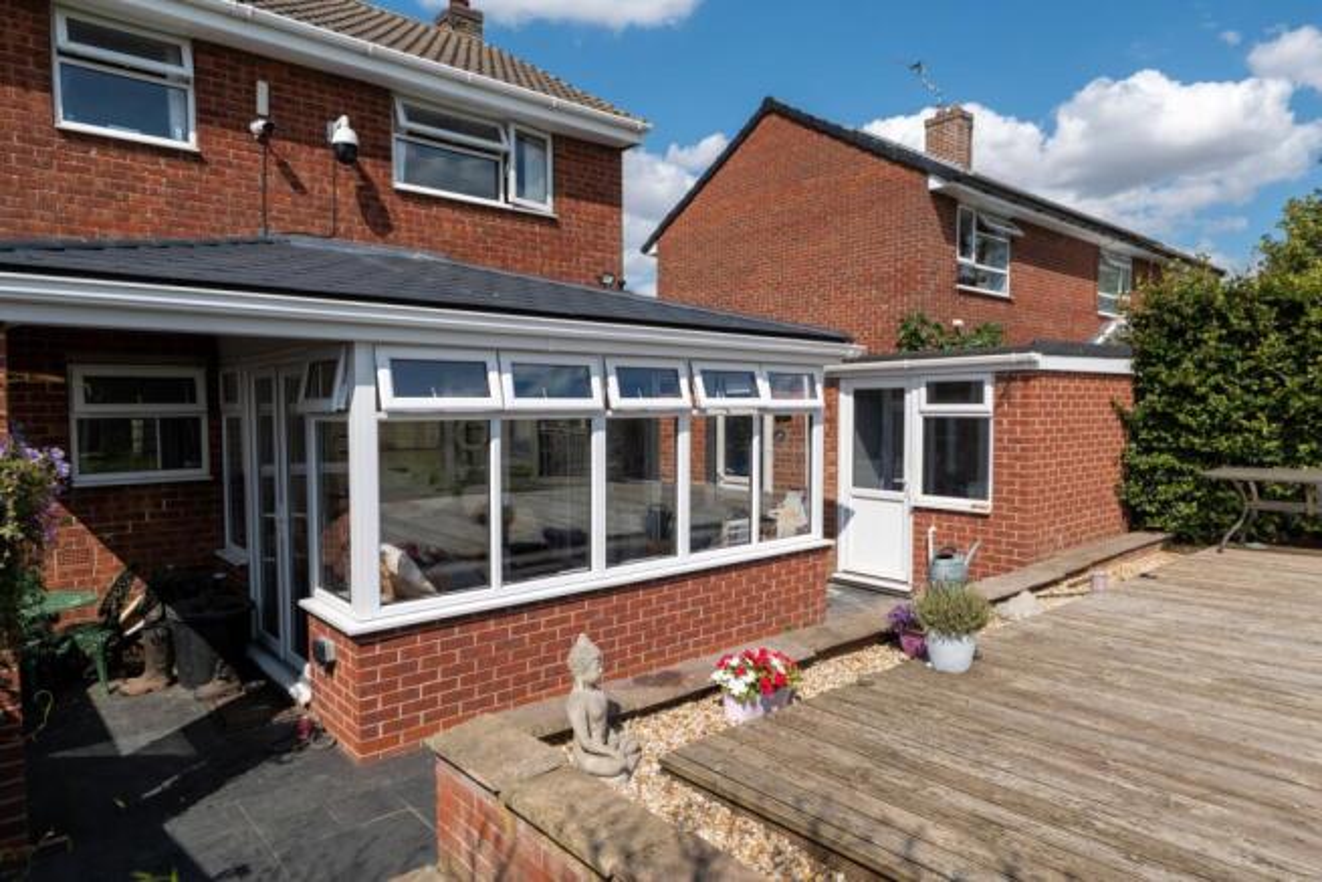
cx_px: 661
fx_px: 808
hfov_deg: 78.6
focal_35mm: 22
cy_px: 441
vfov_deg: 57.3
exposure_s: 1/1000
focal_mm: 22
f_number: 4.9
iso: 64
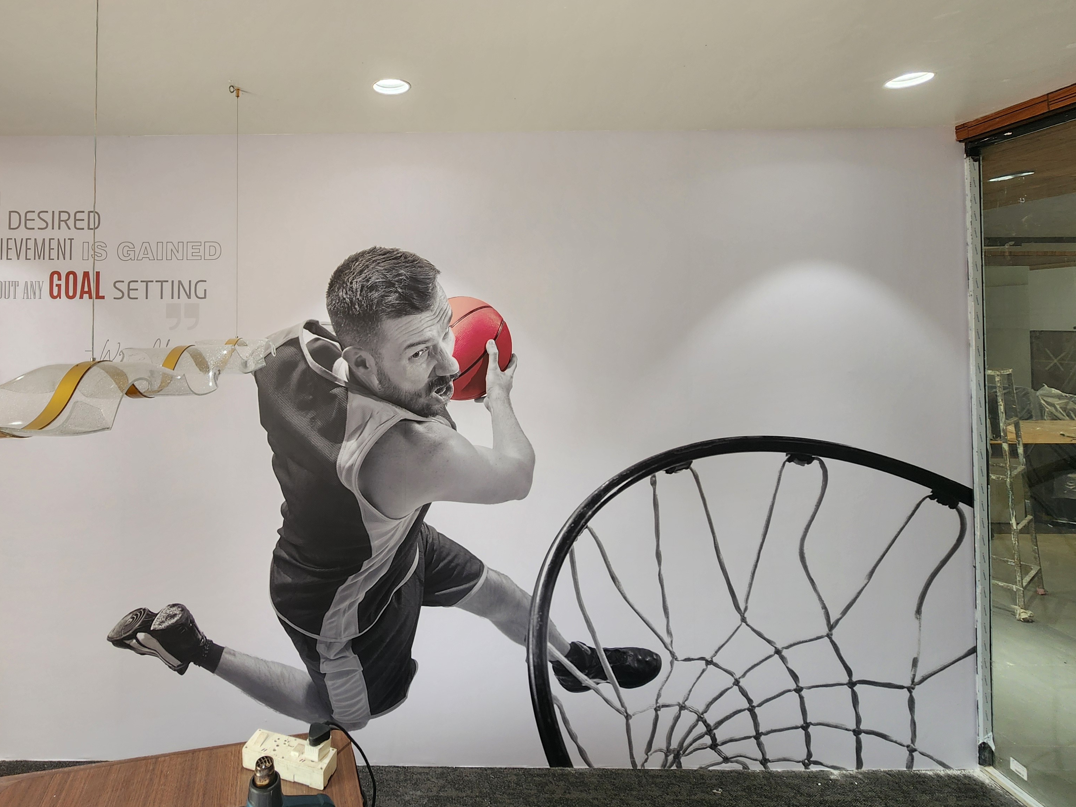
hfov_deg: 89.3
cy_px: 307
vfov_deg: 73.6
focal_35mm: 17
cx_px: 408
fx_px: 528
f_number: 2.2
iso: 80
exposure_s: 1/100
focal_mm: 2.2
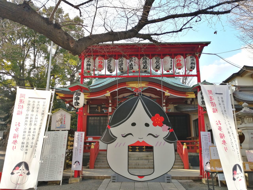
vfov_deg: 51.4
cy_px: 95
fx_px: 197
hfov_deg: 65.3
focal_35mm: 27
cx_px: 126
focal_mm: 3.62
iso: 50
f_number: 1.8
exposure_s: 1/262
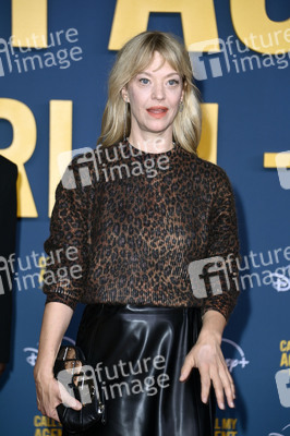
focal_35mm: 145
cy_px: 218
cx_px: 145
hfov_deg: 9.4
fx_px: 1755
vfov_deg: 14.2
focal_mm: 145
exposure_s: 1/200
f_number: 5.6
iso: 800
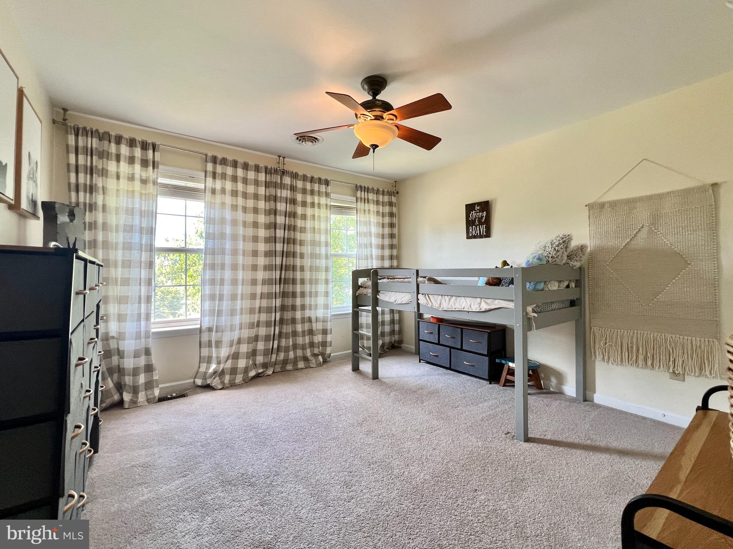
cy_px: 274
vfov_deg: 89.9
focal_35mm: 13
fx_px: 275
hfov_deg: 106.2
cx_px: 366
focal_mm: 1.57
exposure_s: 1/120
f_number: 1.8
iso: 160
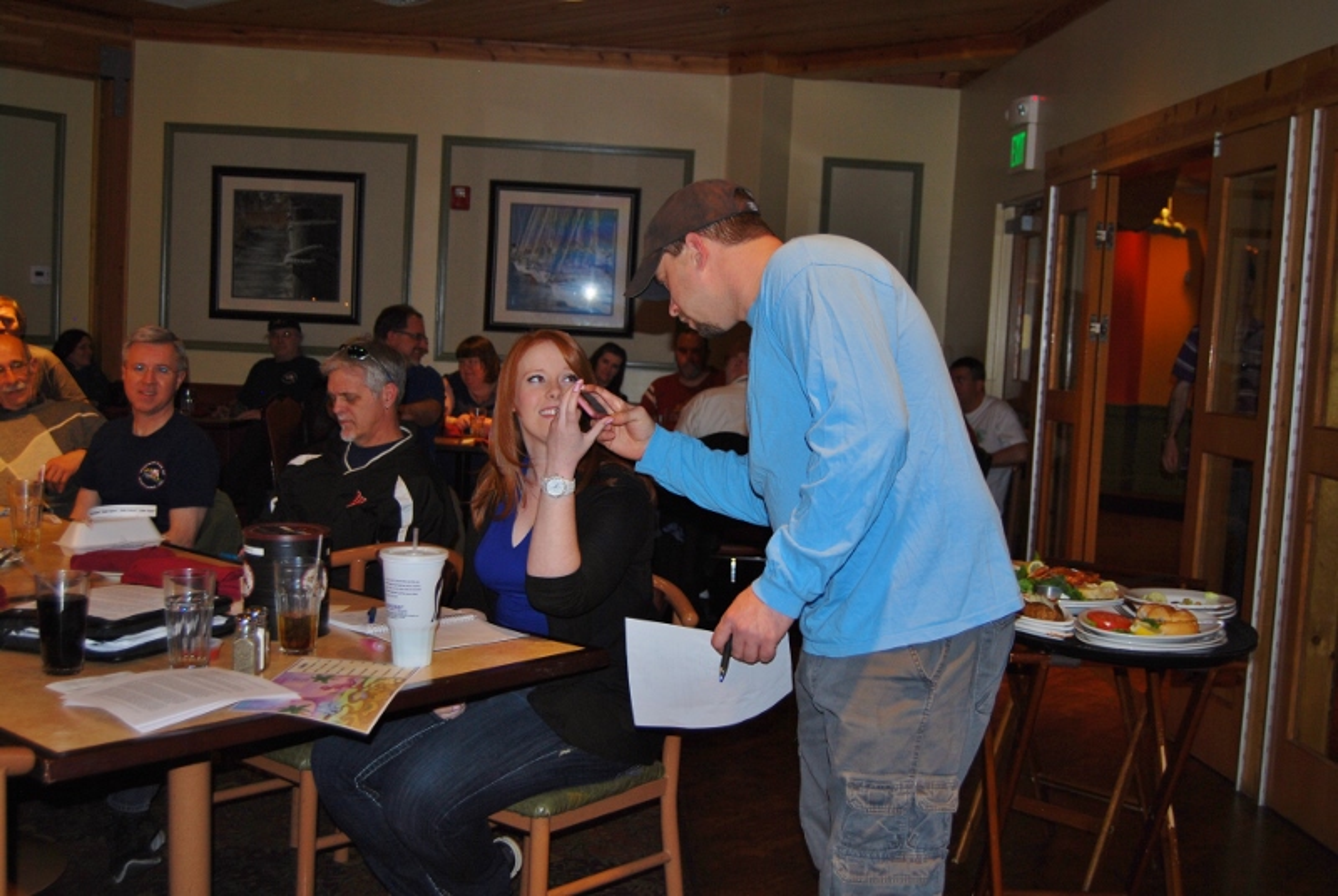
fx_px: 1452
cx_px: 669
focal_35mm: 39
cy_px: 448
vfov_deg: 34.3
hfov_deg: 49.5
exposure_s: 1/60
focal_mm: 26
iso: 200
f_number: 4.2
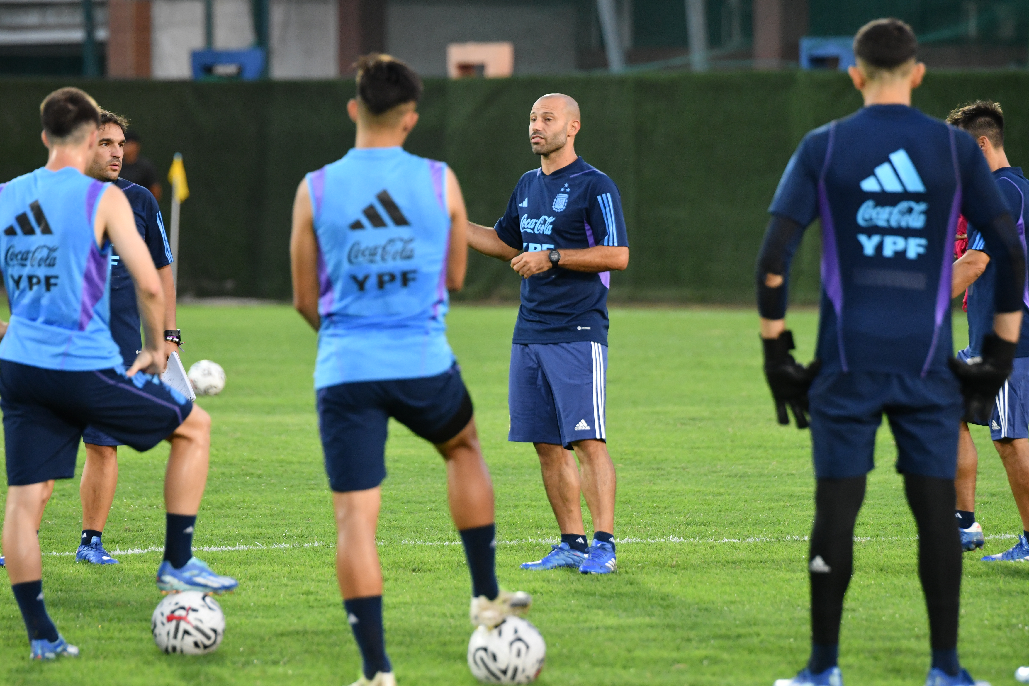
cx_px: 514
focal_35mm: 300
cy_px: 343
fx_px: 8574
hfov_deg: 6.9
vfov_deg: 4.6
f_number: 3.2
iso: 1600
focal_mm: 200
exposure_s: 1/800
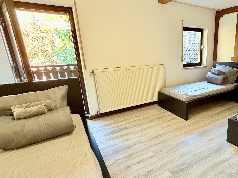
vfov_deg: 61.1
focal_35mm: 22
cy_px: 90
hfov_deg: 72.7
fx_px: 151
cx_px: 169
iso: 250
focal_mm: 2.22
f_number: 2.2
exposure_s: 1/50
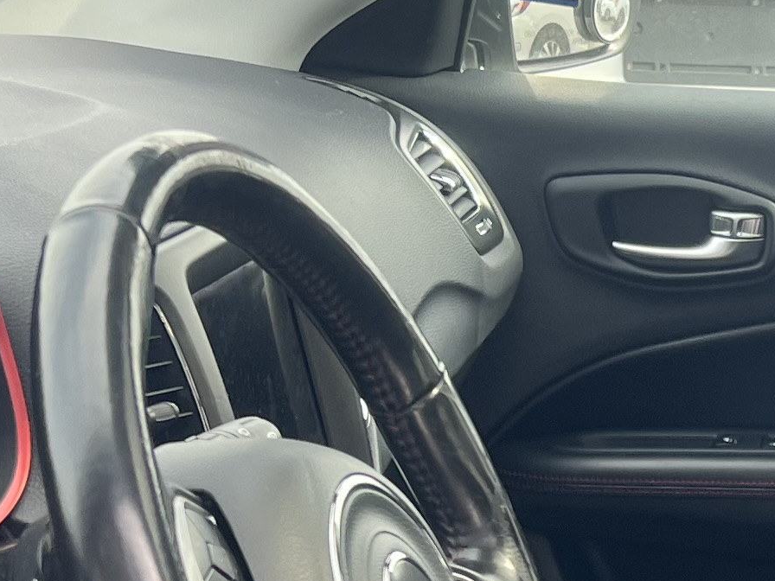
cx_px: 875
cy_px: 628
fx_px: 2619
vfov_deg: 12.5
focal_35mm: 117
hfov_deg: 16.3
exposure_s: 1/320
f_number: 1.5
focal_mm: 5.7
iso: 50
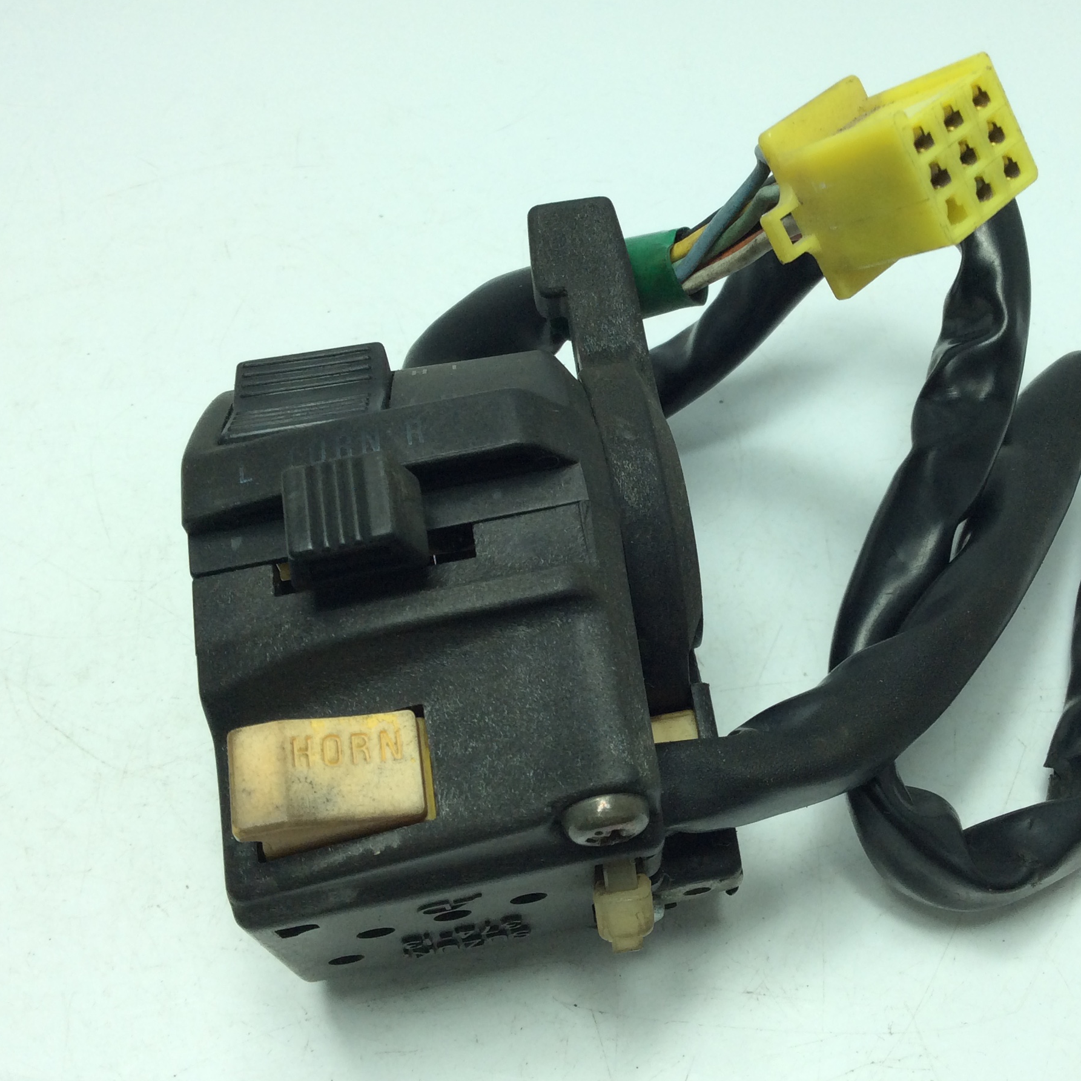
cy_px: 502
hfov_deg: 40.5
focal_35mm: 41
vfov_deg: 40.9
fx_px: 1449
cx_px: 701
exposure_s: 1/351
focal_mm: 3.3
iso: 32
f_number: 2.4
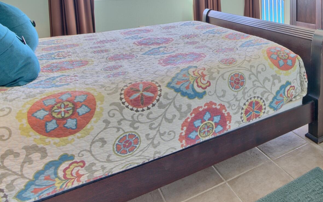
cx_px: 270
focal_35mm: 31
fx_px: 273
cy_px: 11
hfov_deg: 55.7
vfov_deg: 37.3
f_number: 8
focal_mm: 12
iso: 500
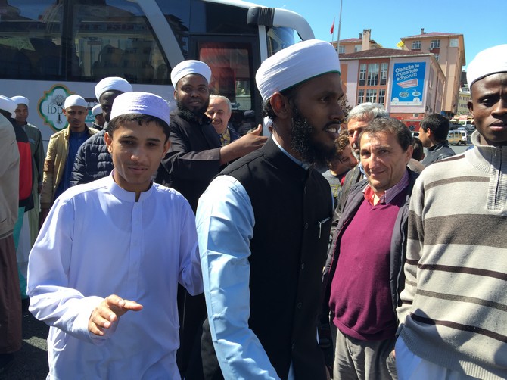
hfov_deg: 61.7
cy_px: 190
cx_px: 254
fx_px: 425
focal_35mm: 29
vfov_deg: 48.2
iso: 32
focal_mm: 4.15
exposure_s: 1/719
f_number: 2.2
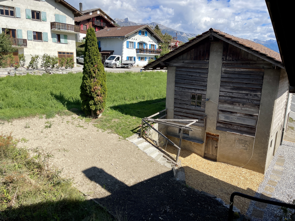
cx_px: 148
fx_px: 213
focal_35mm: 25
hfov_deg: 69.4
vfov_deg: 54.9
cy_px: 110
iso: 32
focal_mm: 5.1
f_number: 1.6
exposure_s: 1/3003
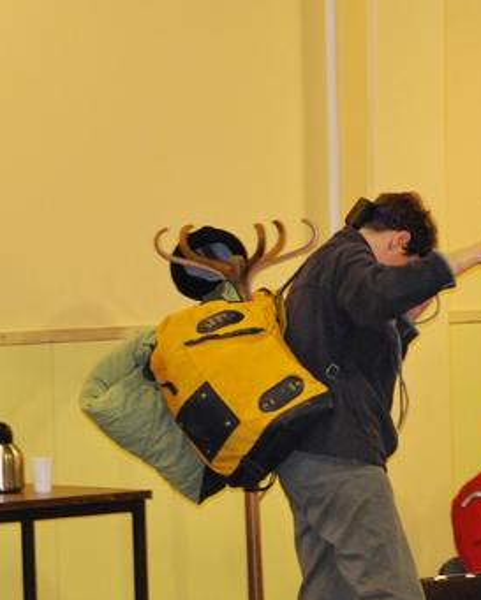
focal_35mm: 304
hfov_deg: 5.1
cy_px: 341
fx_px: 5407
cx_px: 164
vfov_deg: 6.4
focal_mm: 105
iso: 1600
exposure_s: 1/60
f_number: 5.6
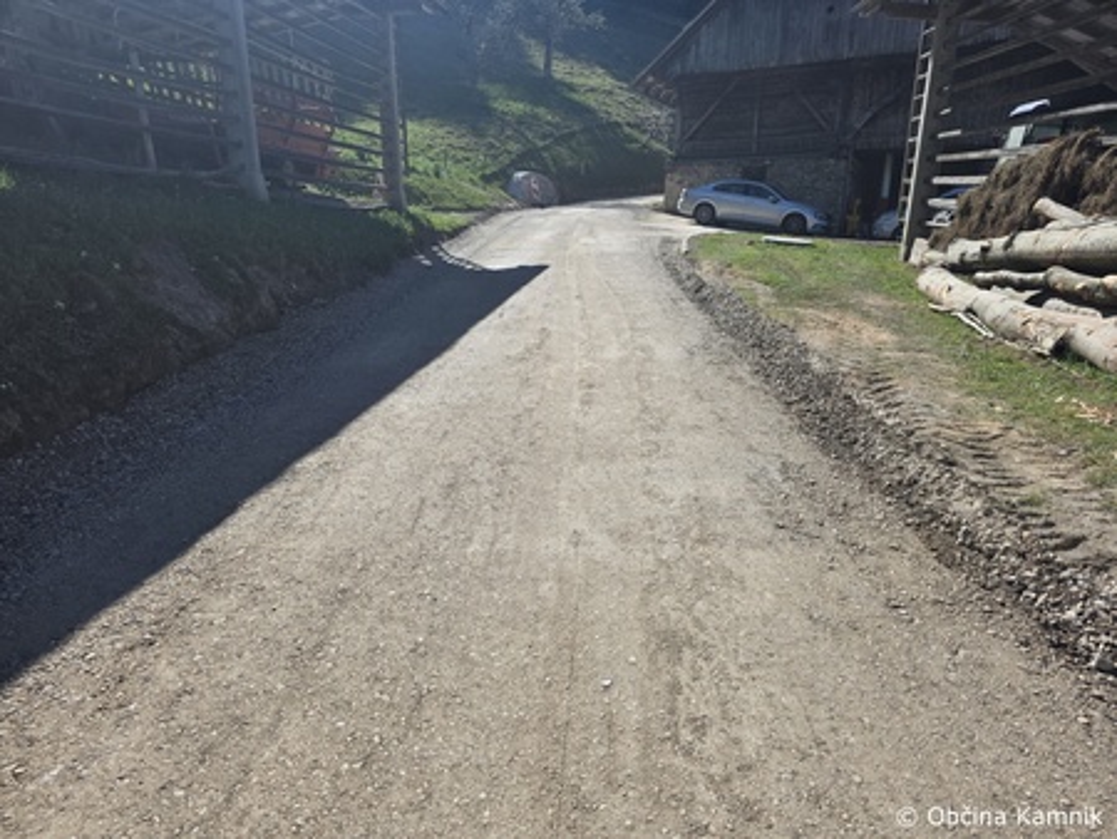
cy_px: 420
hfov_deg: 73.9
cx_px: 558
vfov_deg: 58.9
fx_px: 743
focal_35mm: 23
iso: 80
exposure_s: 1/6355
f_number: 1.7
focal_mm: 6.3
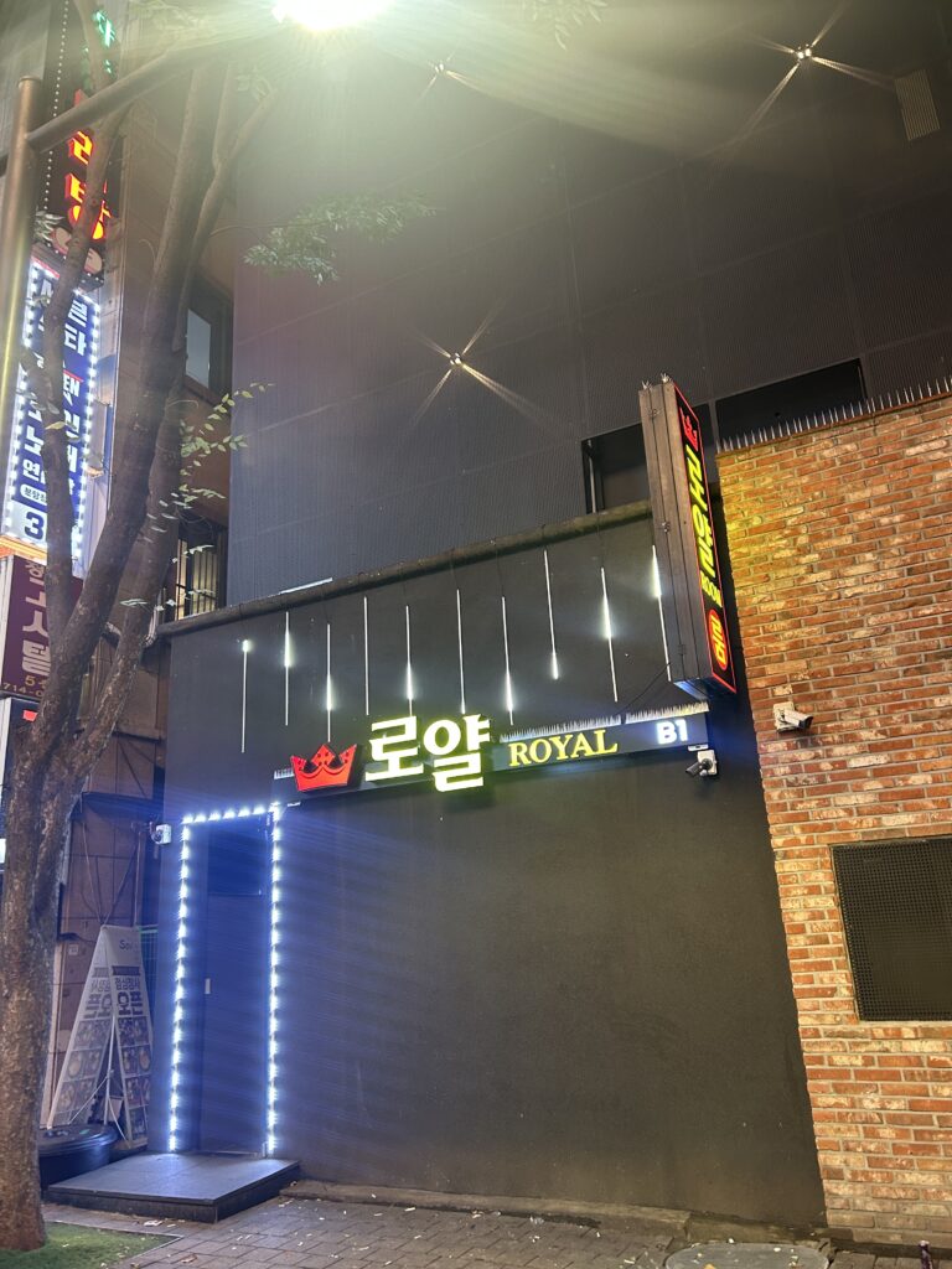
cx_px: 476
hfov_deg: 53.1
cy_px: 634
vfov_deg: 67.3
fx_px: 953
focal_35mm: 26
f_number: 1.5
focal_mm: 5.7
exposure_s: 1/60
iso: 250
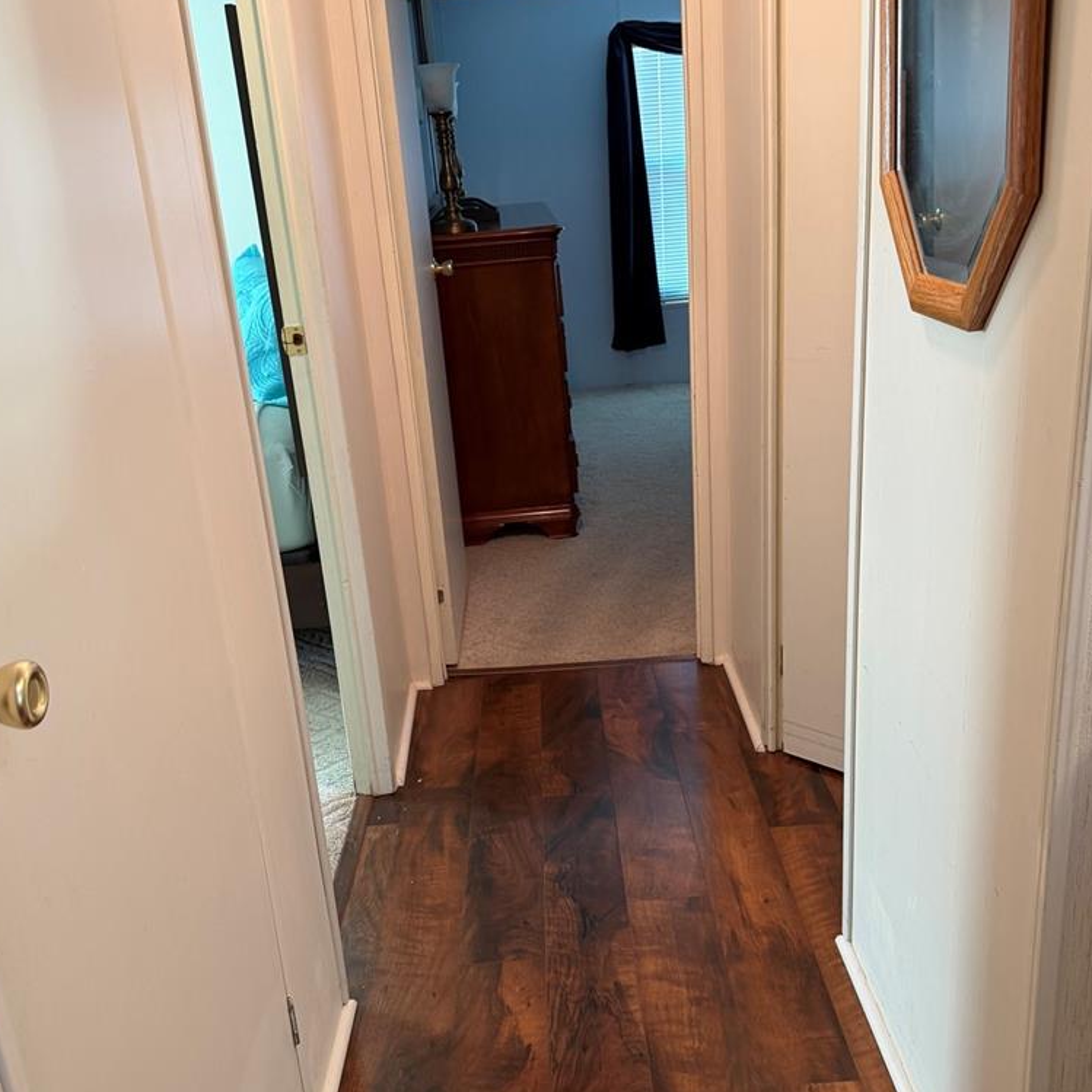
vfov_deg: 48.4
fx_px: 1213
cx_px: 566
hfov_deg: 48.4
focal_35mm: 34
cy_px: 605
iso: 200
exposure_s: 1/60
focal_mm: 6.76
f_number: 1.78
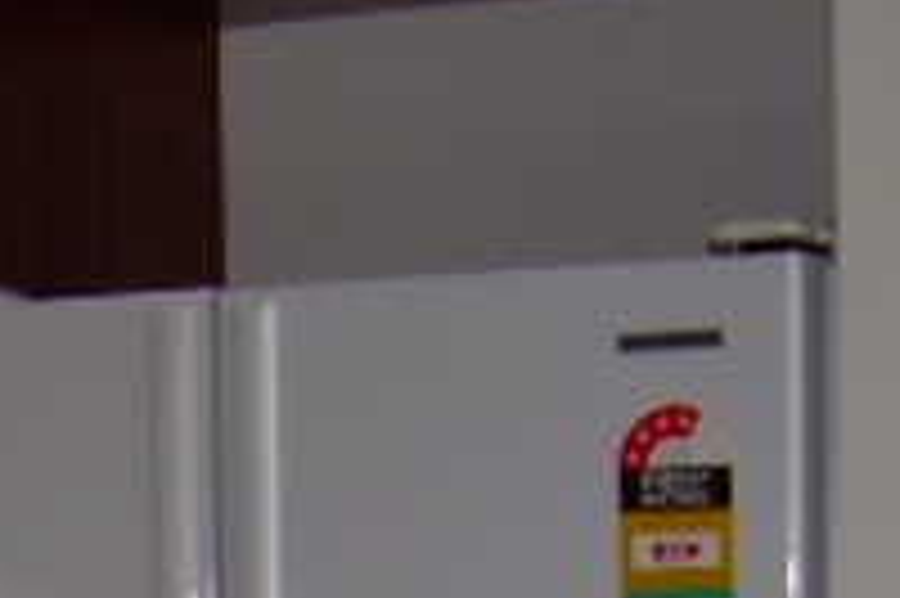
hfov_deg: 12.7
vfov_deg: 8.3
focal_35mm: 158
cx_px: -162
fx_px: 3947
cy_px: 1192
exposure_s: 1/60
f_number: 2.8
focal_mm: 6.3
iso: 50
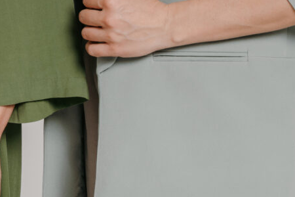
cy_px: -182
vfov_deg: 3.4
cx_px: -432
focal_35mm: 398
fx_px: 3261
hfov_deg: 5.0
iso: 80
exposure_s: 1/250
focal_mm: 70
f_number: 9
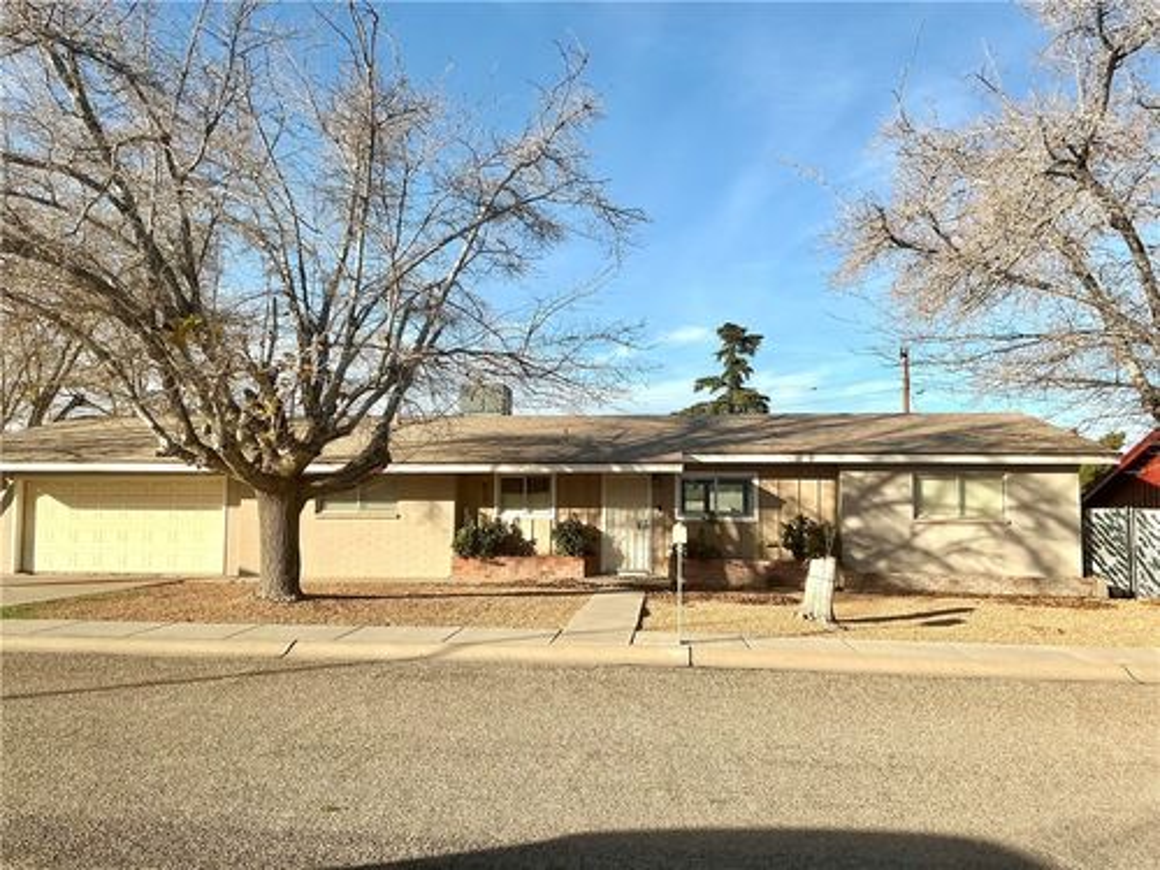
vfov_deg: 48.2
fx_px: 972
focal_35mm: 29
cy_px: 435
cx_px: 580
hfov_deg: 61.7
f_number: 1.8
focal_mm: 3
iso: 25
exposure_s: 1/1786
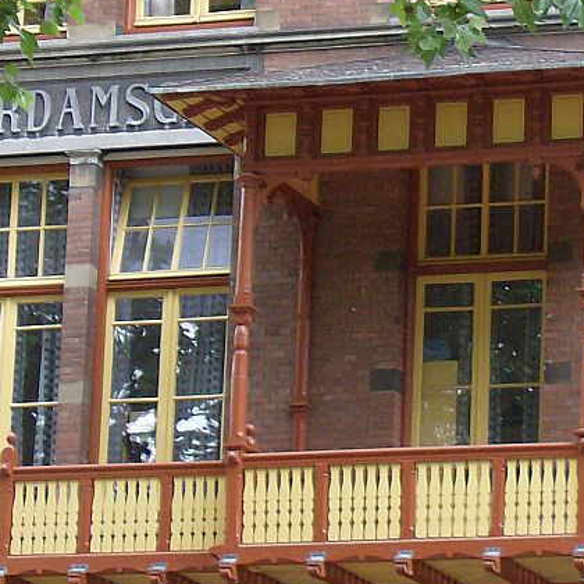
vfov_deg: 7.5
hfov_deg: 7.5
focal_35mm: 232
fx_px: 4428
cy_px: 155
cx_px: 489
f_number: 4.8
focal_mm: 18
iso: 200
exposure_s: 1/128
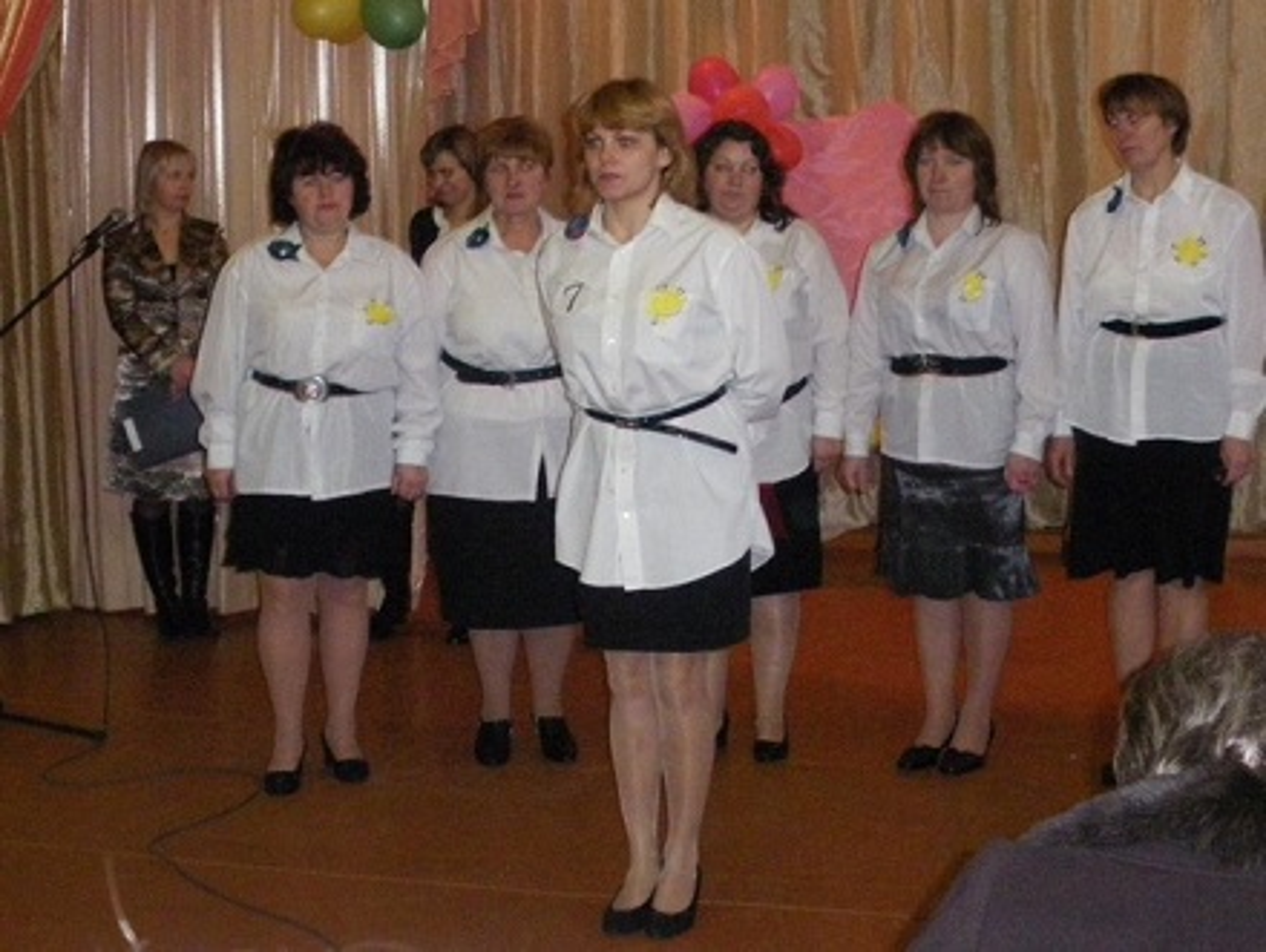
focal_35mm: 36
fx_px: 1318
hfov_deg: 51.3
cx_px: 633
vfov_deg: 39.7
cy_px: 476
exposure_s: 1/50
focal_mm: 6.3
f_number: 3.5
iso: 800
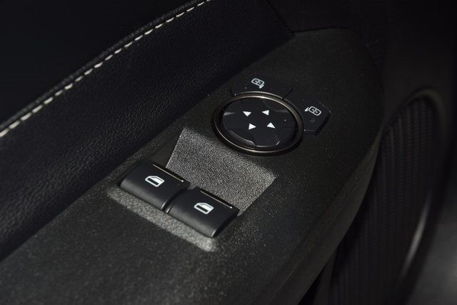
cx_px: 228
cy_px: 152
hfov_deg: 19.5
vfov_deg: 13.0
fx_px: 1333
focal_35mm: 105
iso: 100
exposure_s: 1/125
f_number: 8
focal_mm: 70
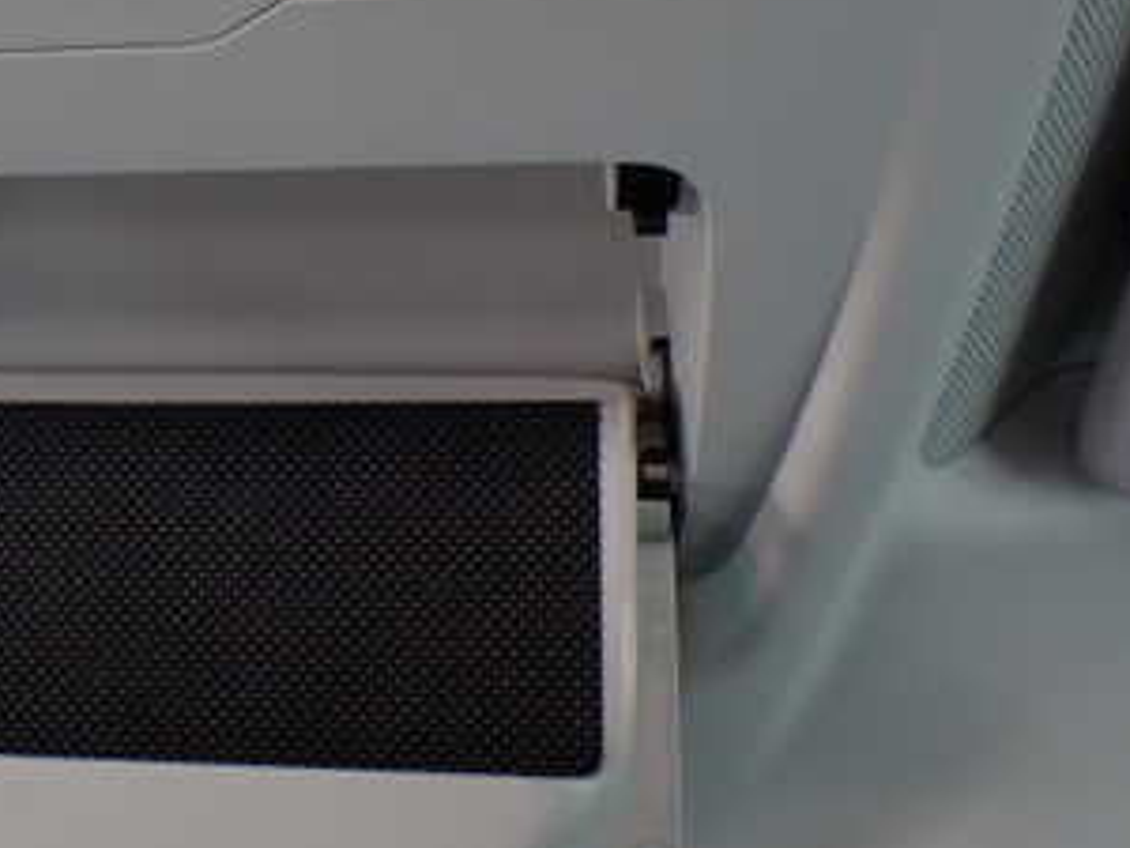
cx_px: 79
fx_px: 1959
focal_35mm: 60
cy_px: 245
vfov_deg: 24.2
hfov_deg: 30.5
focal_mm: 5.4
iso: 200
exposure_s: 1/125
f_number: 2.3
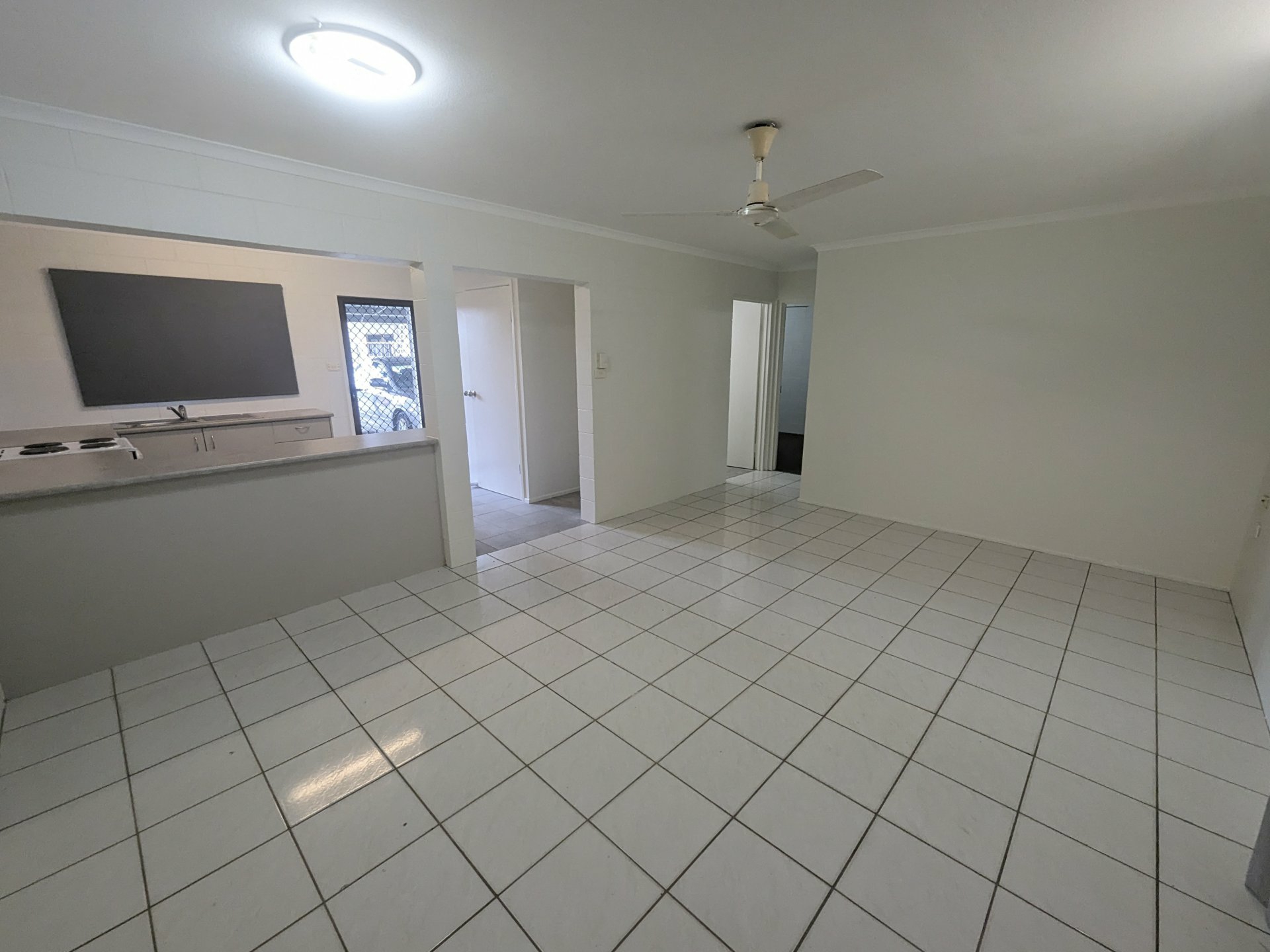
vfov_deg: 89.9
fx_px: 477
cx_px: 635
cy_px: 476
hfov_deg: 106.2
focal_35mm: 13
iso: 196
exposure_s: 1/90.1
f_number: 2.2
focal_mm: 1.95
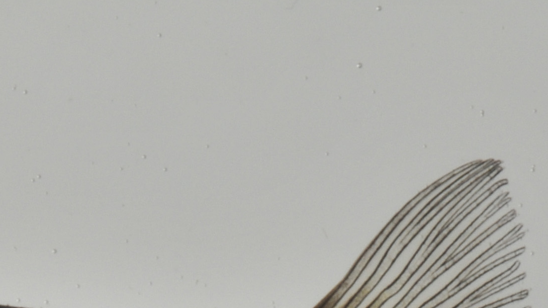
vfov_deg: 1.9
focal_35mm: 641
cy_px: 657
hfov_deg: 3.4
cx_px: 166
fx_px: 9315
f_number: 36
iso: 200
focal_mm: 105
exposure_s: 1/60
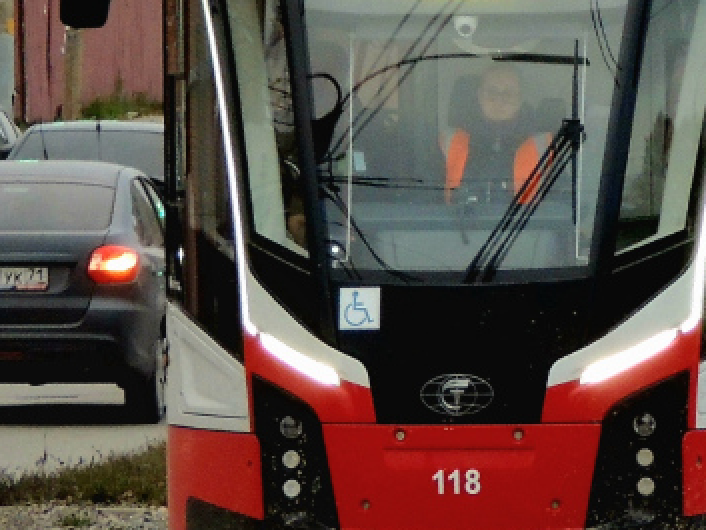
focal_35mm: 737
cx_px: 592
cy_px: -195
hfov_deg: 2.7
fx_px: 15036
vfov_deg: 2.0
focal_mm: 35.6
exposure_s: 1/100
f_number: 4.6
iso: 400
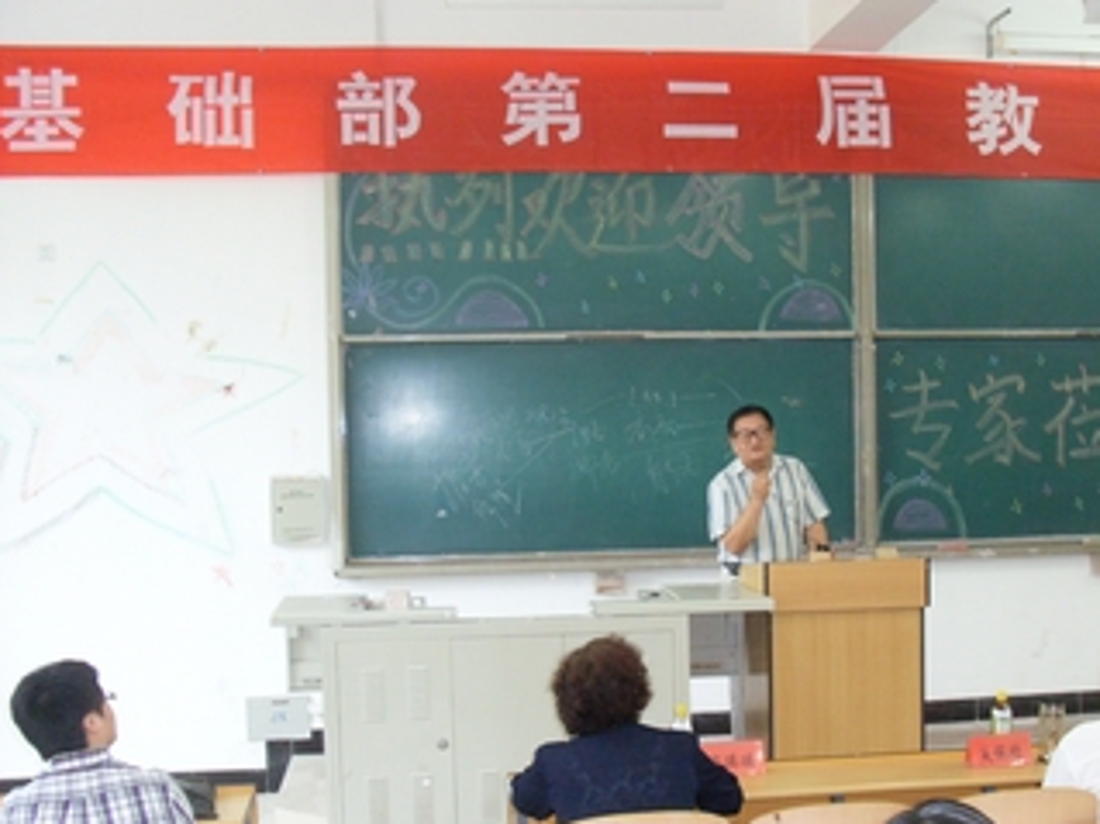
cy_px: 474
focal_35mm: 50
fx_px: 1588
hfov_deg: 37.9
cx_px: 714
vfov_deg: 29.0
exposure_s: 1/45
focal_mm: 6.3
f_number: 3
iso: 240
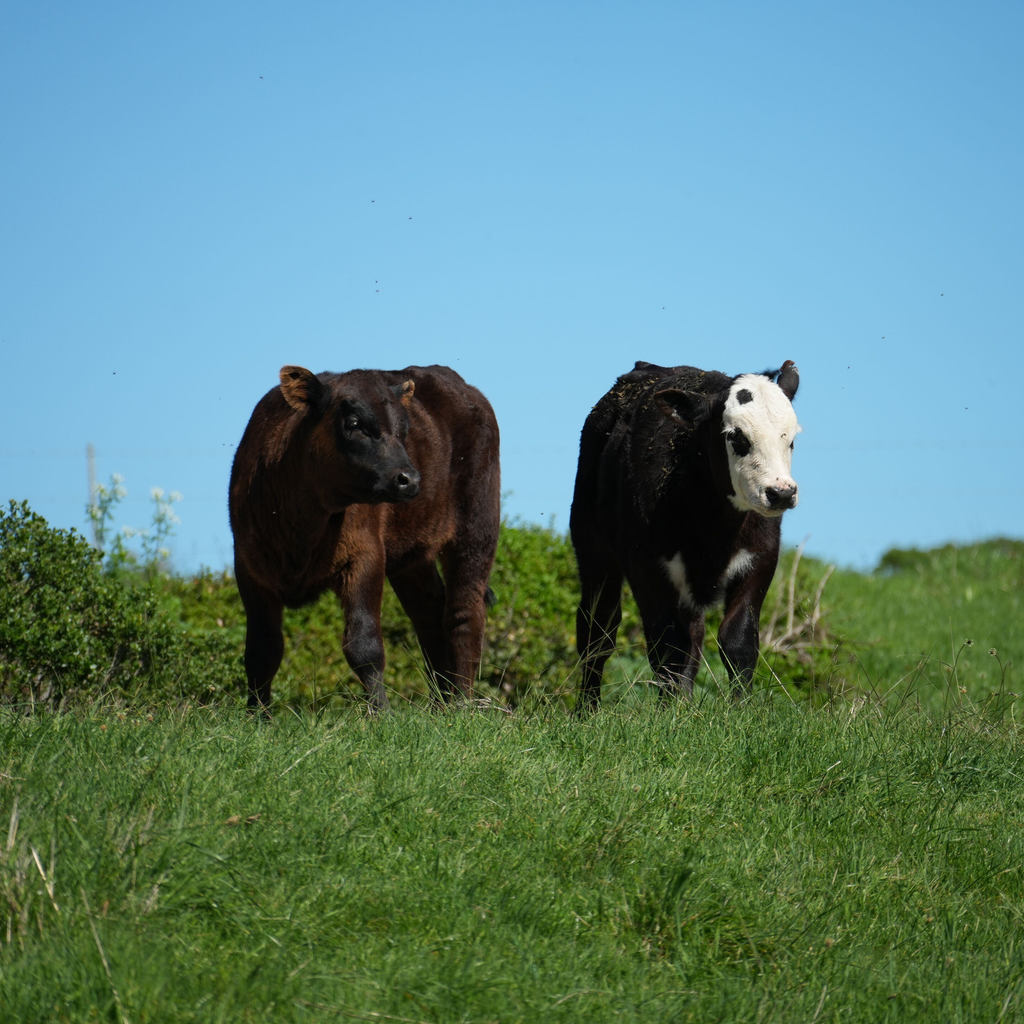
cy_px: 512
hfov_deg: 4.6
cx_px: 566
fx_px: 12818
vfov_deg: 4.6
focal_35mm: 383
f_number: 7.1
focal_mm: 300
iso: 250
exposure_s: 1/800
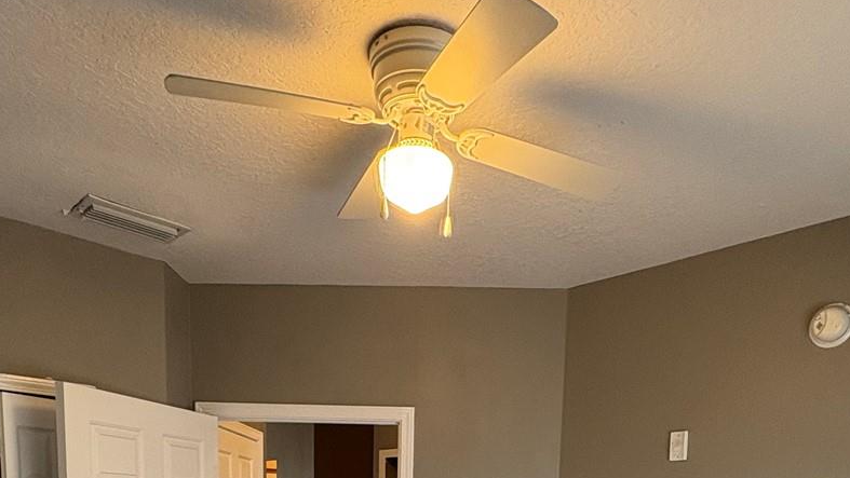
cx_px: 432
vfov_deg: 30.8
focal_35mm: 31
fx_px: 699
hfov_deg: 62.6
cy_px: 598
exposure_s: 1/84
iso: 250
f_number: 2.2
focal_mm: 2.22
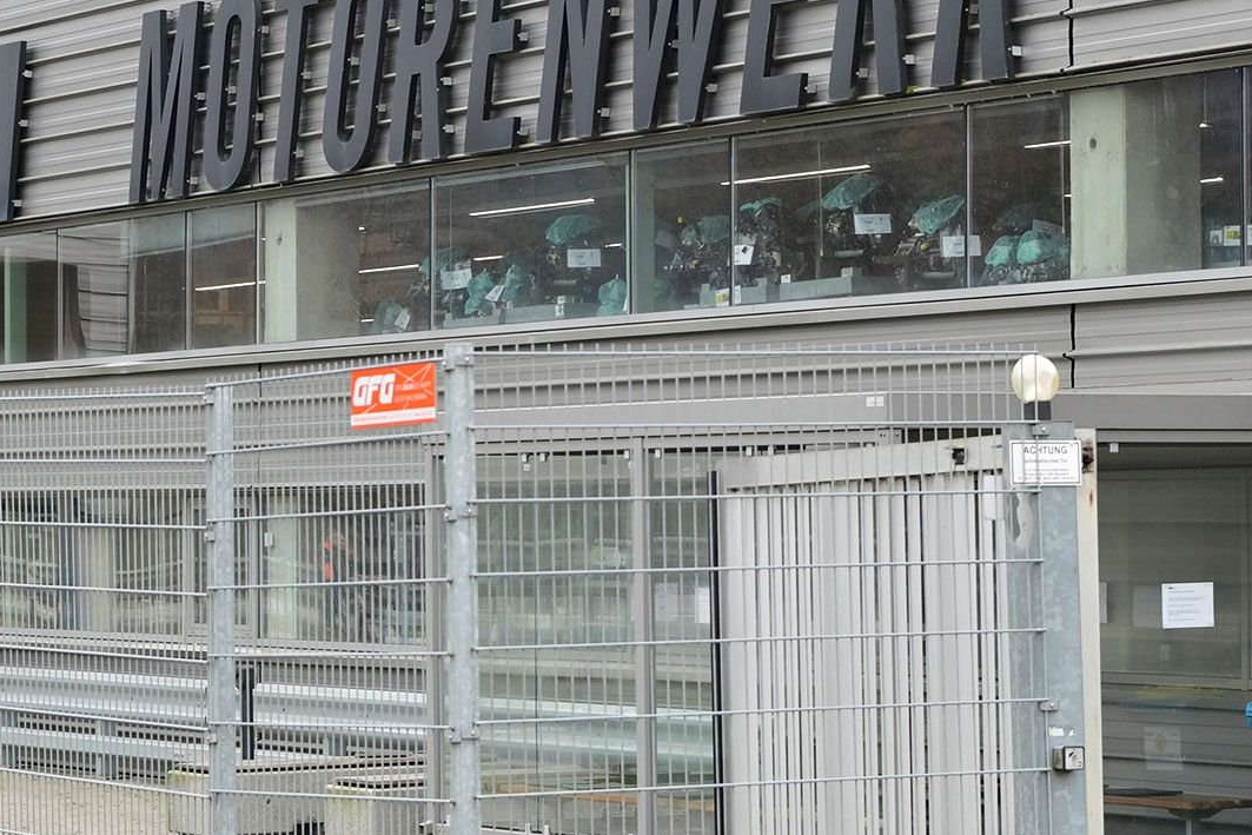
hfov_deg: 20.2
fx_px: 3478
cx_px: 240
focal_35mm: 100
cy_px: 320
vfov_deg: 13.7
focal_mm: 60
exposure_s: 1/200
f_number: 5.6
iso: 200
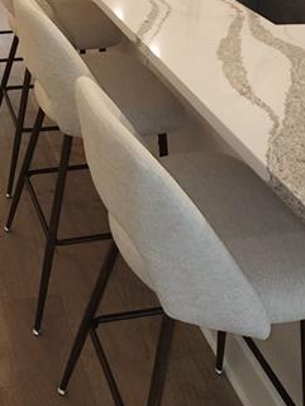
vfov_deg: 30.4
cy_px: -65
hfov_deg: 26.2
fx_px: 646
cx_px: 70
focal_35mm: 55
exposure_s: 1/60
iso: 64
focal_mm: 6.4
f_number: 1.8
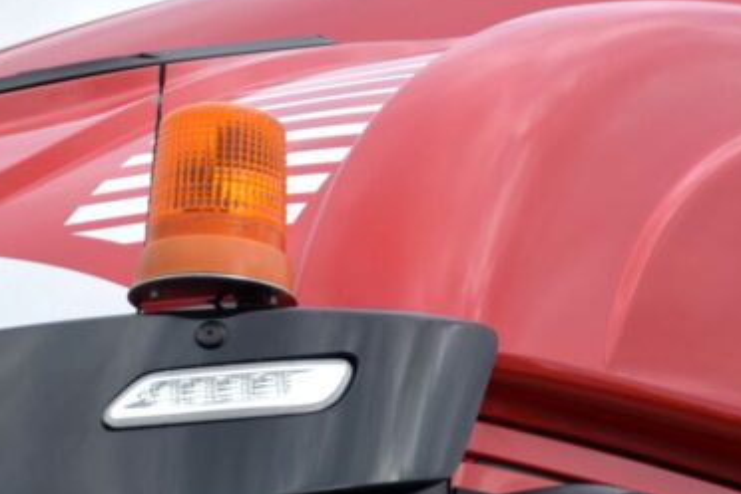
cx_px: -223
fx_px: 4816
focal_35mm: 234
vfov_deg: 5.9
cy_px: 237
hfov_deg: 8.7
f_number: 5.6
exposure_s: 1/500
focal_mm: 85
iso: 400
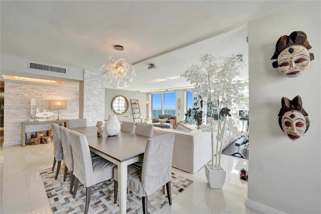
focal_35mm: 14
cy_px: 107
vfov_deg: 81.2
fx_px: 125
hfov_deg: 104.3
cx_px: 160
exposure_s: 1/500
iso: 1250
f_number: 4.5
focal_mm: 14
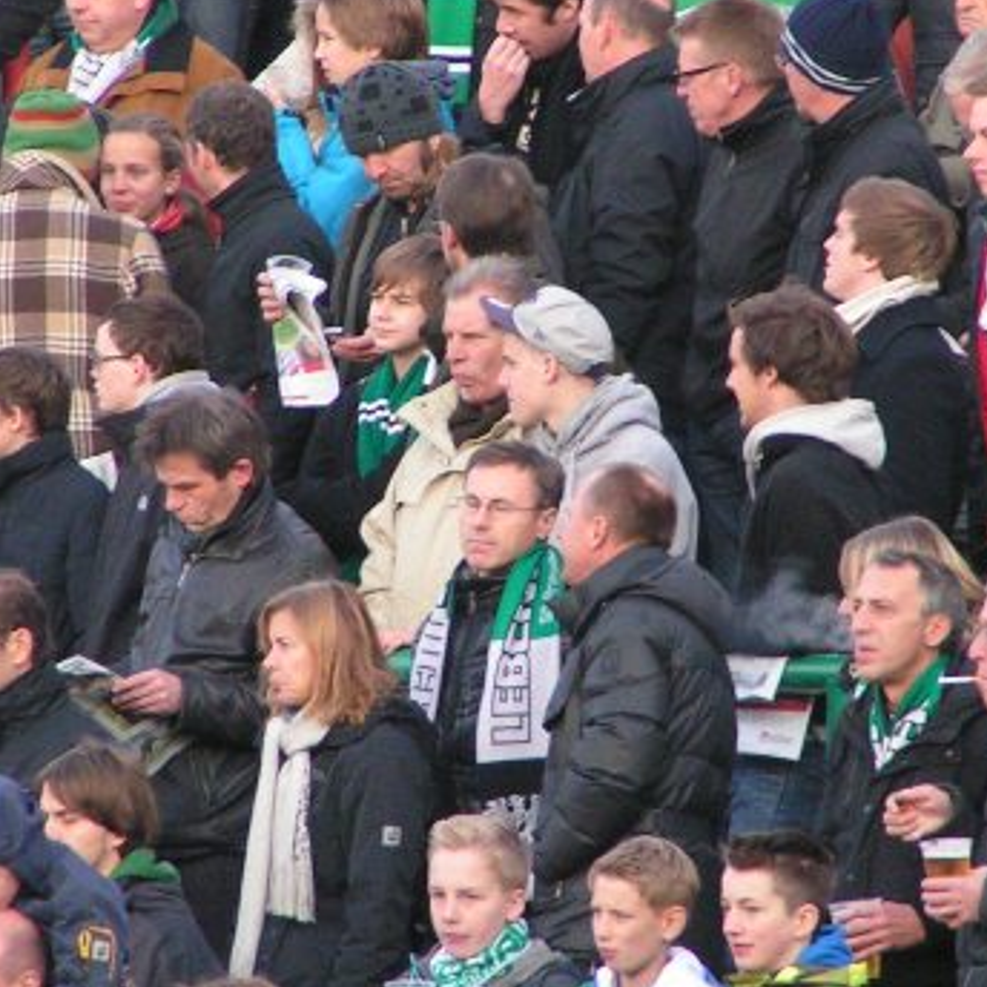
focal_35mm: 780
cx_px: 456
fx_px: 25162
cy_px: 384
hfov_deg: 2.2
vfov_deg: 2.2
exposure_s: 1/320
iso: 200
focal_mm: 58
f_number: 3.5
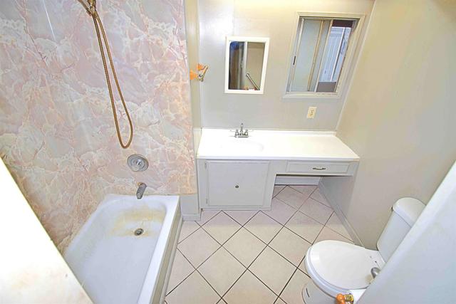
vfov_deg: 77.4
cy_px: 152
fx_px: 190
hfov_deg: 100.4
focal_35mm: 15
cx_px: 228
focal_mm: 10
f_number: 4.5
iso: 800
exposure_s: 1/30
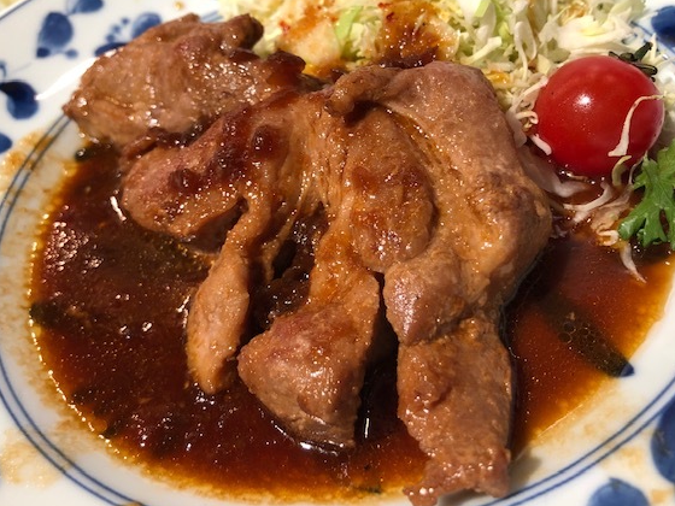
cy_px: 228
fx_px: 624
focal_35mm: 32
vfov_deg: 44.1
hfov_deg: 56.8
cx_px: 345
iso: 32
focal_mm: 3.99
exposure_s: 1/30
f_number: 1.8
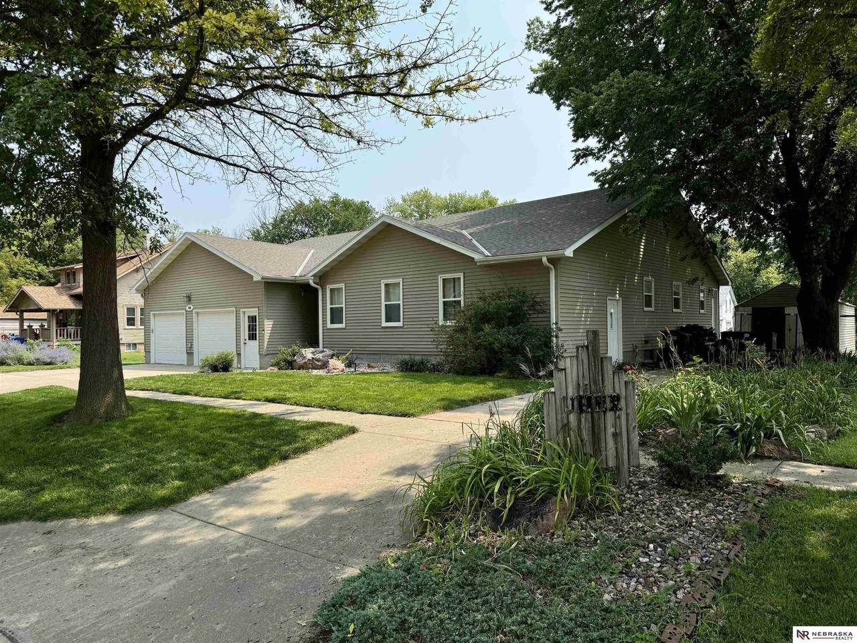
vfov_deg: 56.8
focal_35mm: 24
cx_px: 428
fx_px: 594
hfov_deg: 71.6
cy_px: 322
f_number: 1.78
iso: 80
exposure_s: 1/2833
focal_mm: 6.76
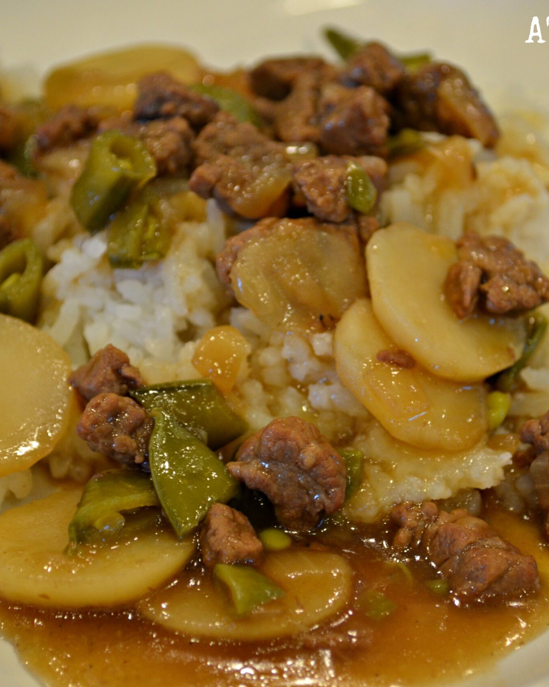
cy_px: 342
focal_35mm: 94
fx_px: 1909
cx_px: 335
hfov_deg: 16.3
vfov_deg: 20.4
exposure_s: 1/60
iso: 800
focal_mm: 44
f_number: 5.3
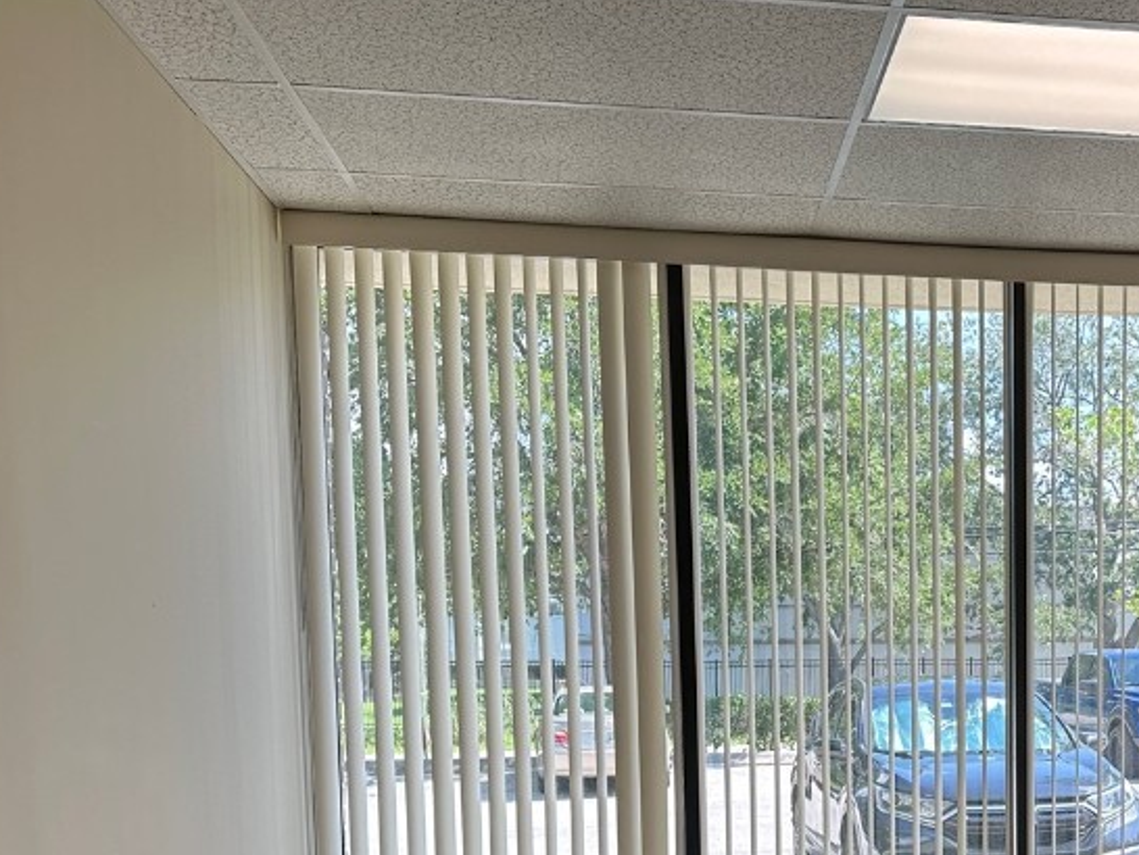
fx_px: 1481
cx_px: 937
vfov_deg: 30.6
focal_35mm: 45
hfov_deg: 40.1
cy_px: 788
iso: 64
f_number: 1.78
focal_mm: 6.86
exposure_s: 1/224
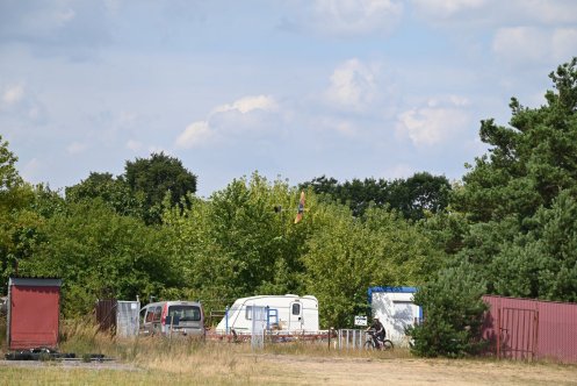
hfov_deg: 11.1
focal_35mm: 185
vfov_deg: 7.4
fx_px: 2967
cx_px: 288
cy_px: 193
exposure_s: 1/3200
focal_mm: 185
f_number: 7.1
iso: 640
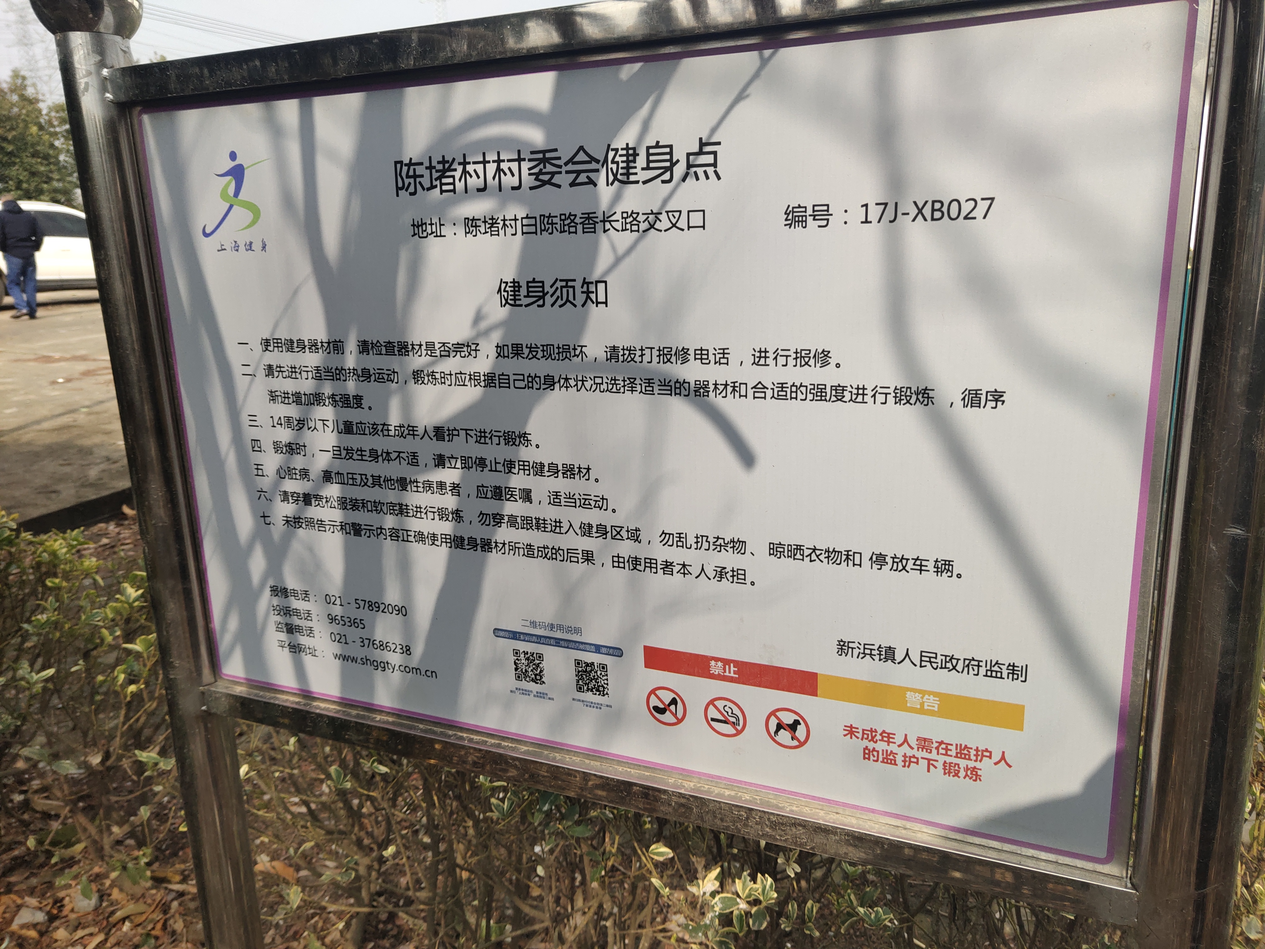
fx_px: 1096
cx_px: 632
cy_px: 474
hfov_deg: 60.0
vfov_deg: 46.8
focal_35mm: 30
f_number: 1.79
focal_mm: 4.35
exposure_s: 1/1399
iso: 50
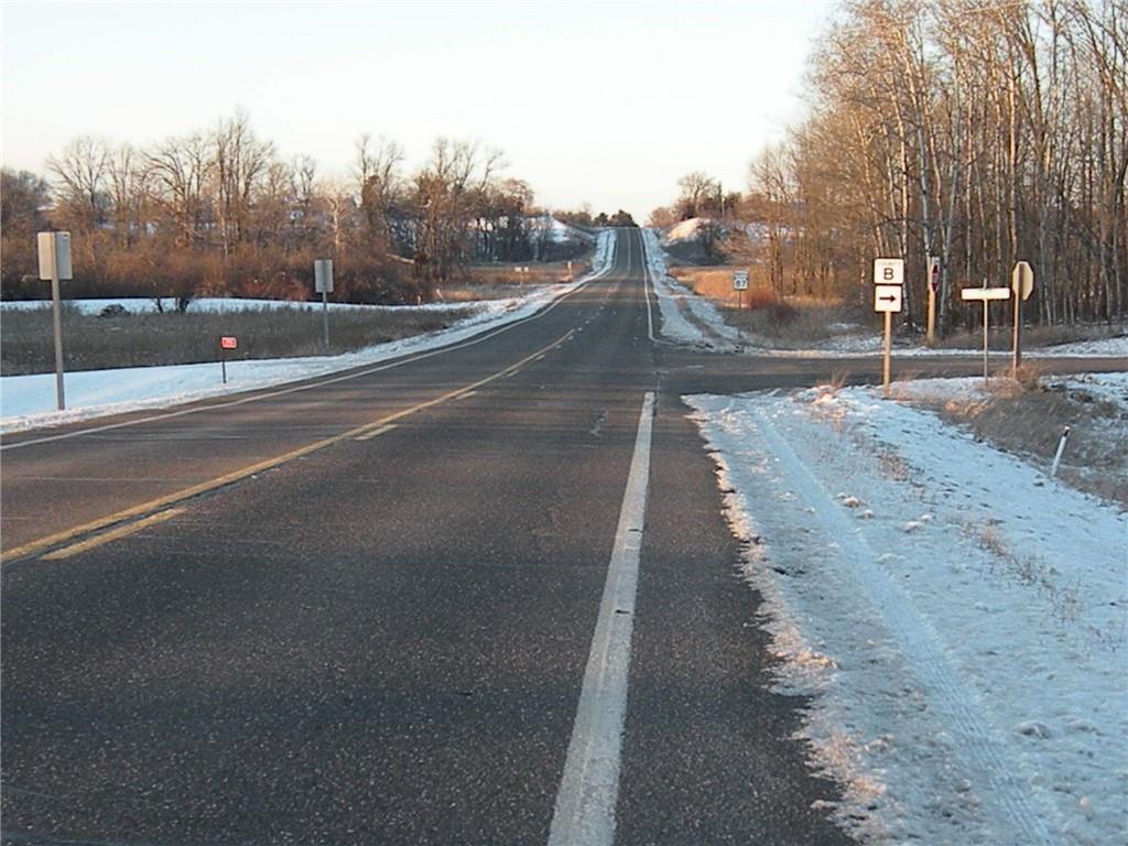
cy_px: 423
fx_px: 2444
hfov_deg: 26.0
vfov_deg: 19.6
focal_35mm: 75
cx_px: 564
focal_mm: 13.4
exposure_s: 1/782
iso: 640
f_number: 4
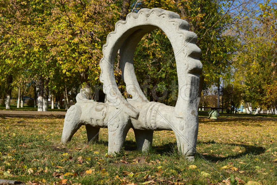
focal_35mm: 51
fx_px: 392
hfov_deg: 38.9
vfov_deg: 26.5
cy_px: 92
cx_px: 138
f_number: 9
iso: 100
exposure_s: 1/320
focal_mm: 34
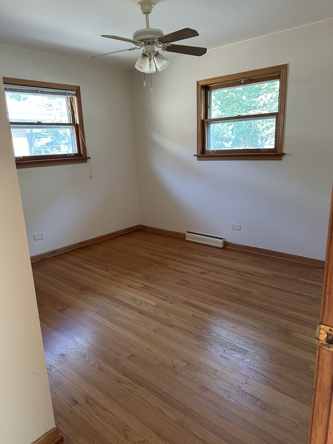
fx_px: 308
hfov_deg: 56.8
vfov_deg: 71.6
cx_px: 166
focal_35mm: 24
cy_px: 222
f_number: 1.78
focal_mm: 6.86
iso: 320
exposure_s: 1/60
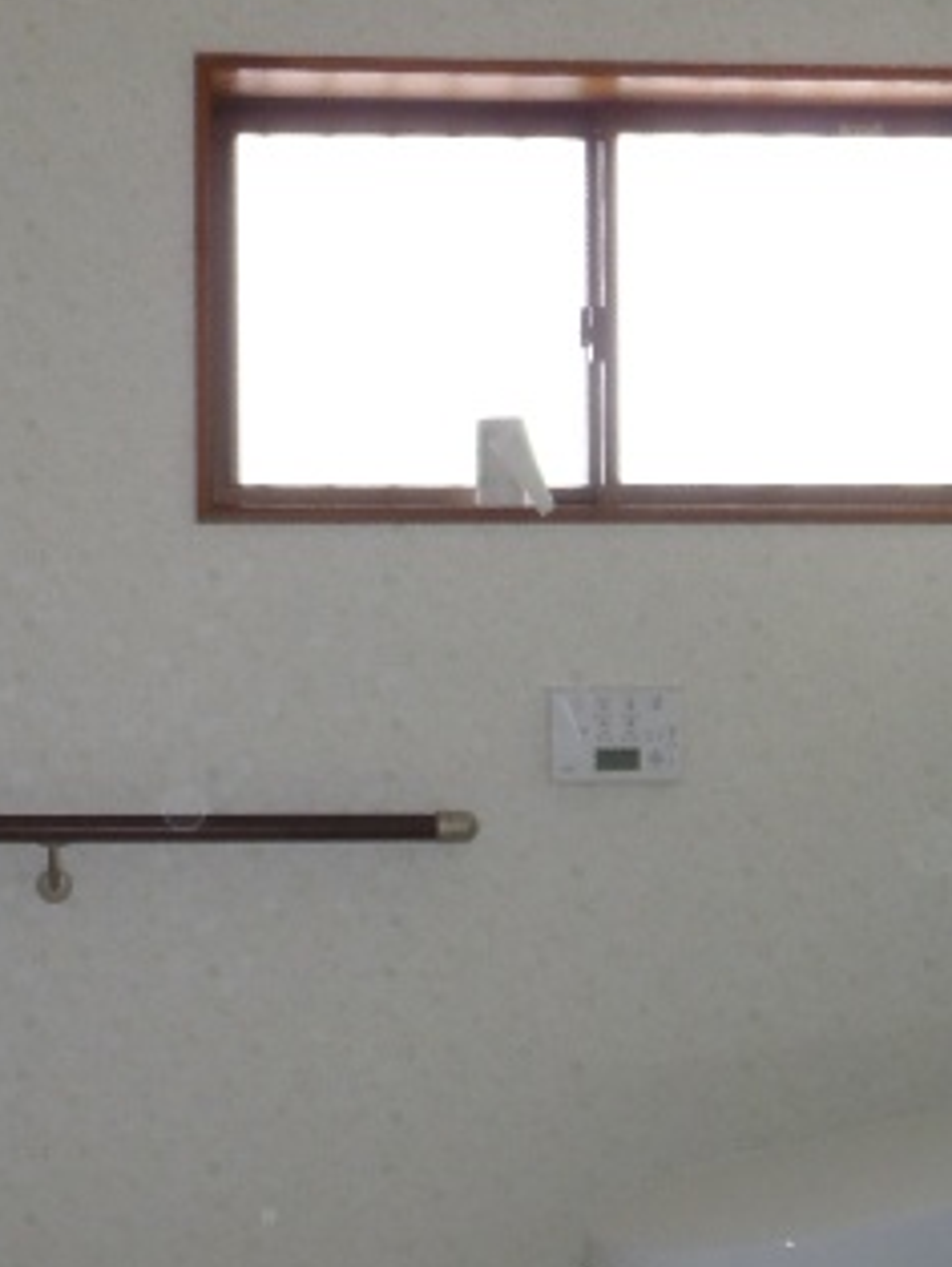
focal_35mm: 57
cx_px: 246
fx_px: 2087
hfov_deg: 25.4
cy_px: 775
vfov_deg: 33.6
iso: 100
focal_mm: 5
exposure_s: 1/30
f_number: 3.5
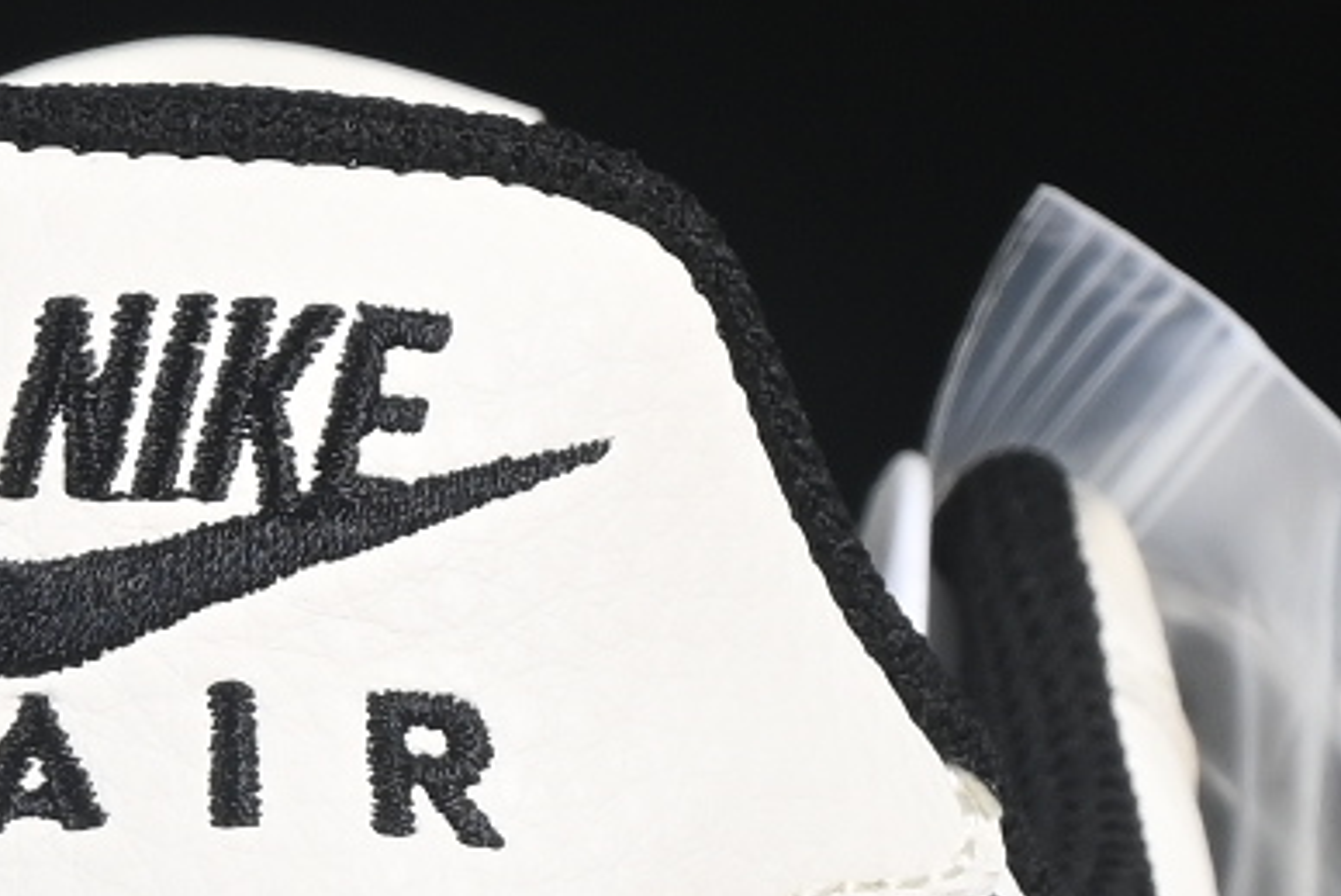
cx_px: -843
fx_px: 20047
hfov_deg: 3.8
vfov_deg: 2.6
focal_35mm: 538
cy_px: 823
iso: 160
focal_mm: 50
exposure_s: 1/60
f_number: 6.3
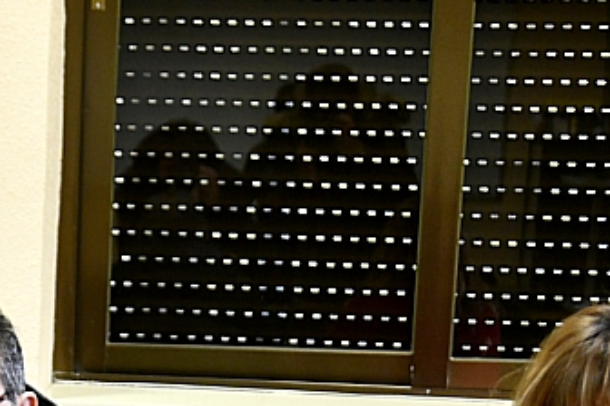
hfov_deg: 14.1
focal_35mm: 143
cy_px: 631
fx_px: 2423
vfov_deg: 9.3
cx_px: -53
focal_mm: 40
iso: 1600
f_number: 3.3
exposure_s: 1/160
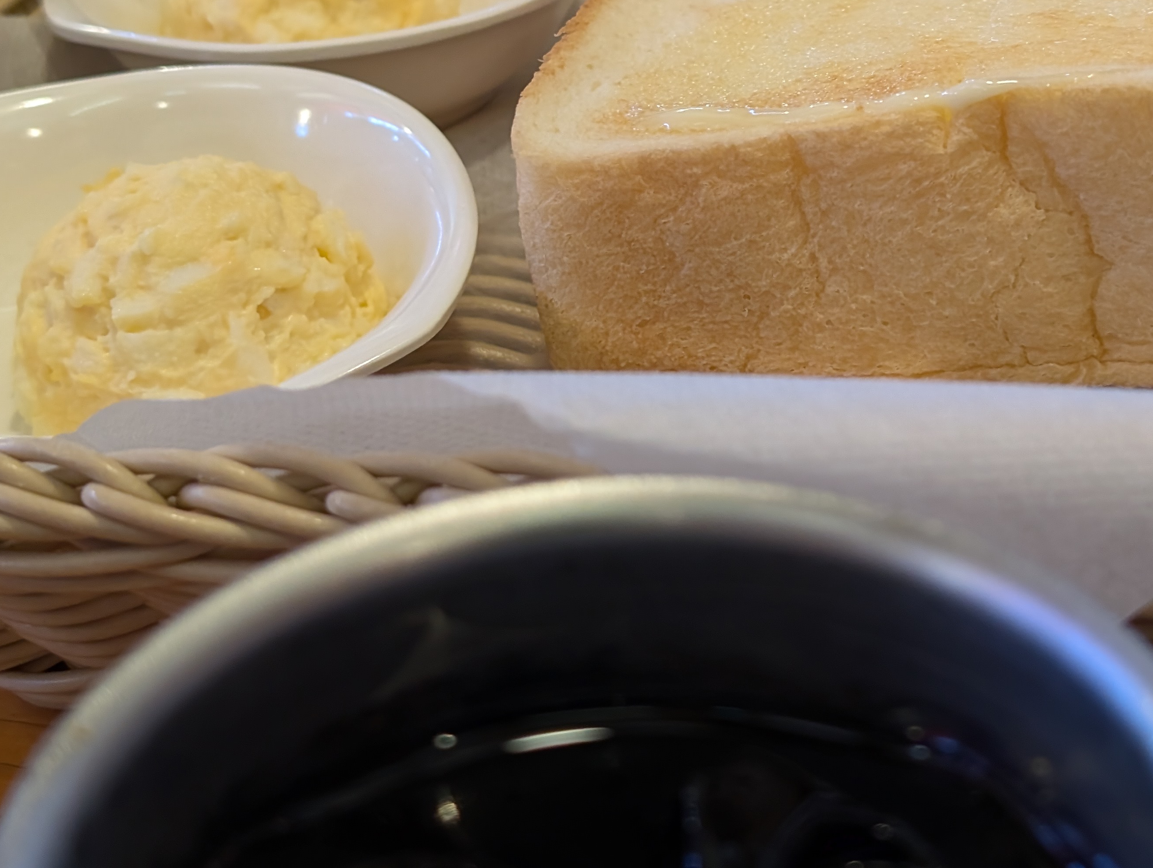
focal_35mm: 76
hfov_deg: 25.5
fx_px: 2535
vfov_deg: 19.3
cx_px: 735
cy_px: 202
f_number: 1.68
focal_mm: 6.9
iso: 169
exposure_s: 1/57.7
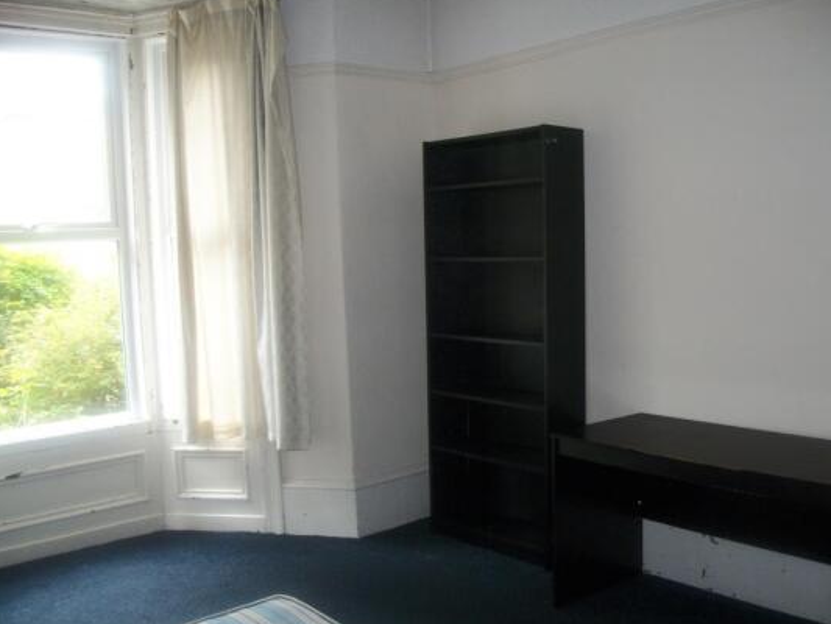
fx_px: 840
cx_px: 425
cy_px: 330
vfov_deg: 40.7
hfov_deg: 52.6
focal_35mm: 35
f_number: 2.9
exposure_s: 1/30
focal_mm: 5.7
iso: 160
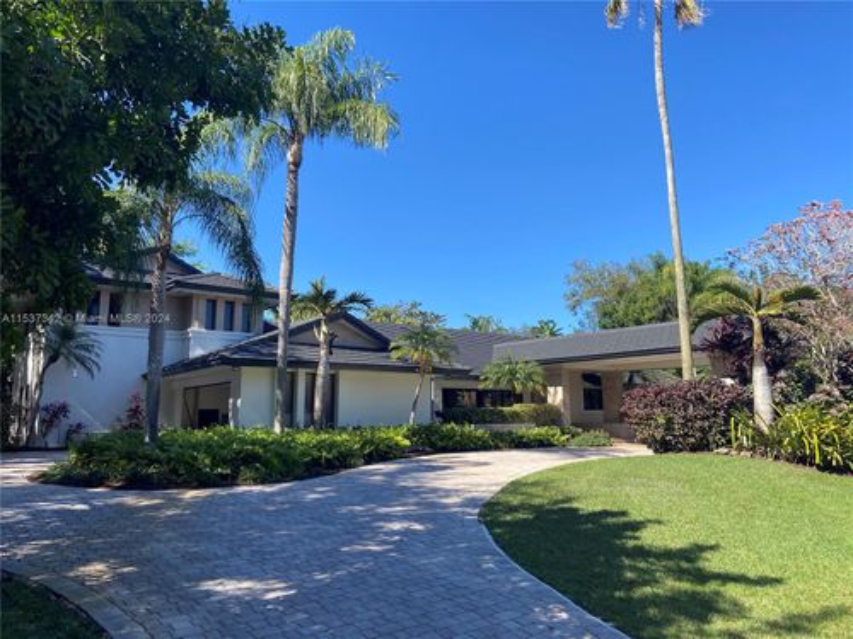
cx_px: 426
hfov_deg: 67.3
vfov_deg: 53.1
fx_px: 641
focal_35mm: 26
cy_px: 320
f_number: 1.8
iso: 32
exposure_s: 1/1412
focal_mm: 4.25
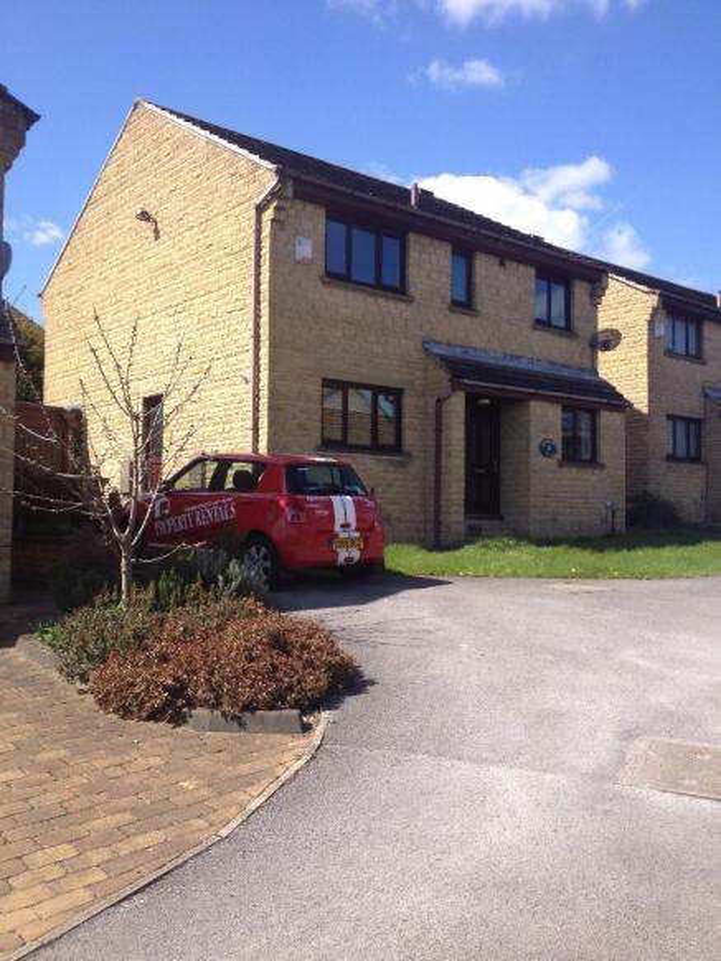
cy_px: 480
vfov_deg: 52.6
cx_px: 360
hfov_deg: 40.7
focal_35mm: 35
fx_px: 972
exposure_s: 1/986
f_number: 2.4
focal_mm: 4.28
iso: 50
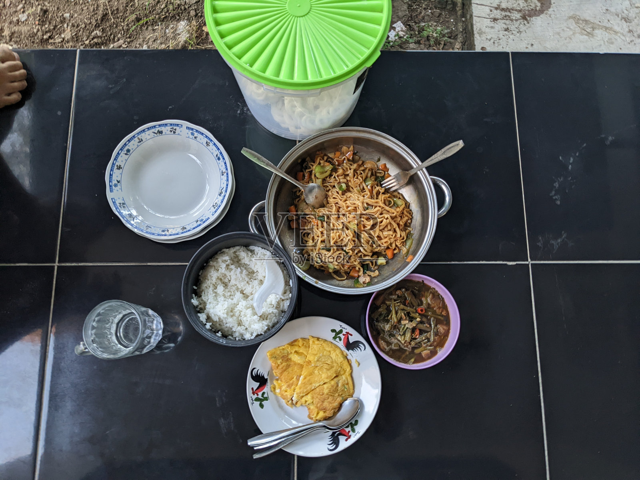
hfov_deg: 65.3
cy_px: 240
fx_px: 499
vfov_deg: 51.4
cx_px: 320
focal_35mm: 27
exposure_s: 1/34
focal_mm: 4.38
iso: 95
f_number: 1.73
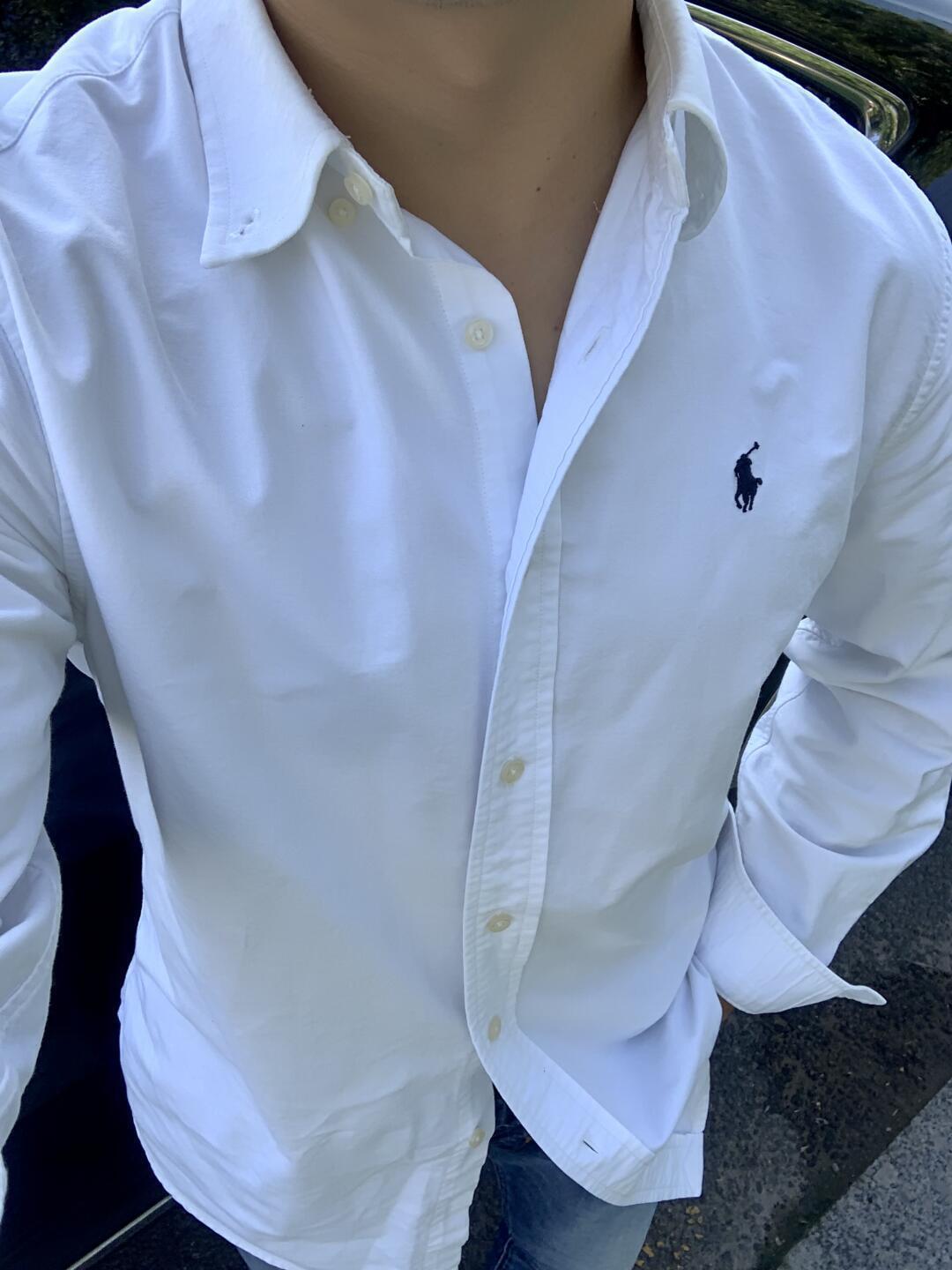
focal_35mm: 32
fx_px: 1173
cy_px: 635
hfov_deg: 44.2
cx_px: 476
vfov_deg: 56.8
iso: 16
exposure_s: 1/266
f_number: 2.2
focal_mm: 2.87
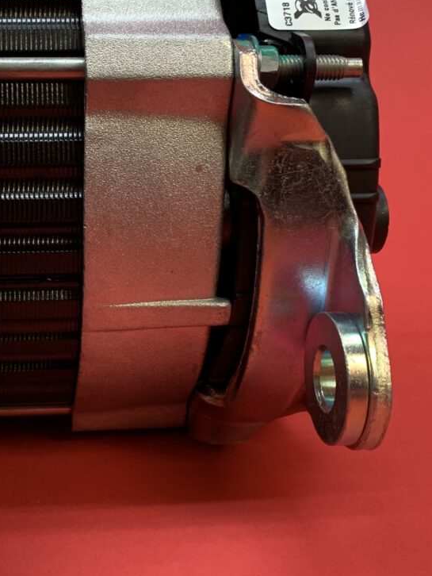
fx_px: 915
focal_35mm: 55
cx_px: 46
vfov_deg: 34.9
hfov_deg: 25.8
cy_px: 249
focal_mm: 4.25
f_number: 1.8
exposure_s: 1/62
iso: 100
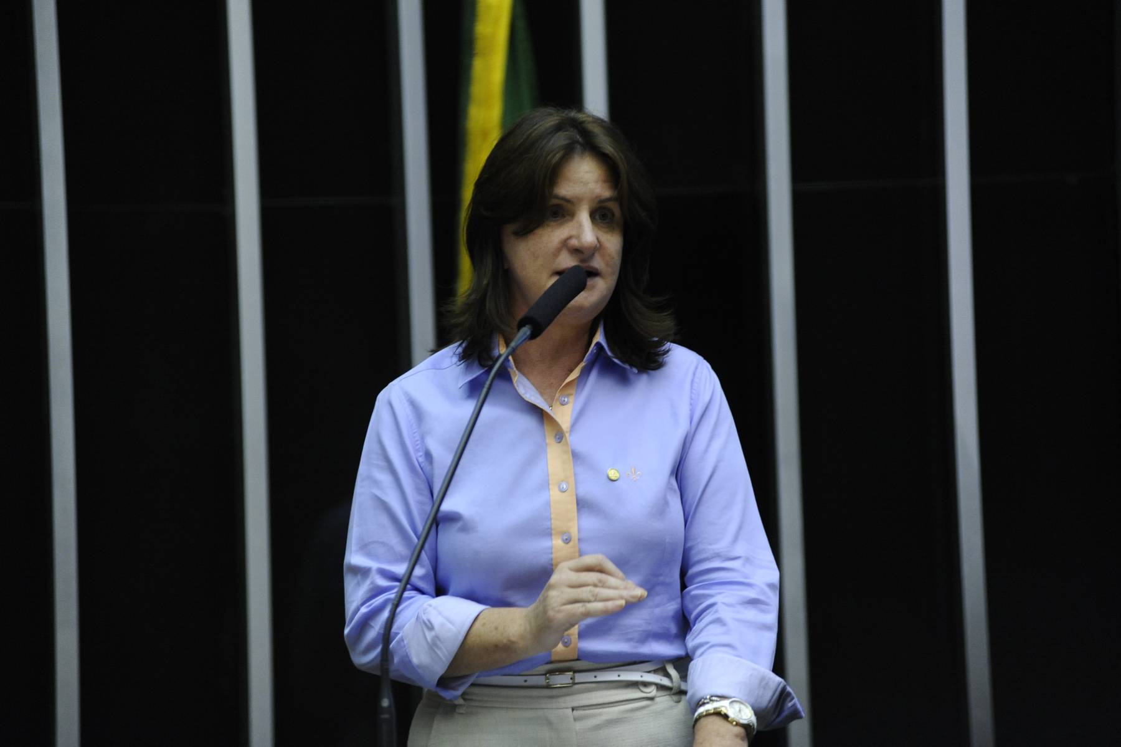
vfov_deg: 7.4
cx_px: 560
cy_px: 374
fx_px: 5759
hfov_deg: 11.1
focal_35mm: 185
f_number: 3.2
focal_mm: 185
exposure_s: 1/100
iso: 2500
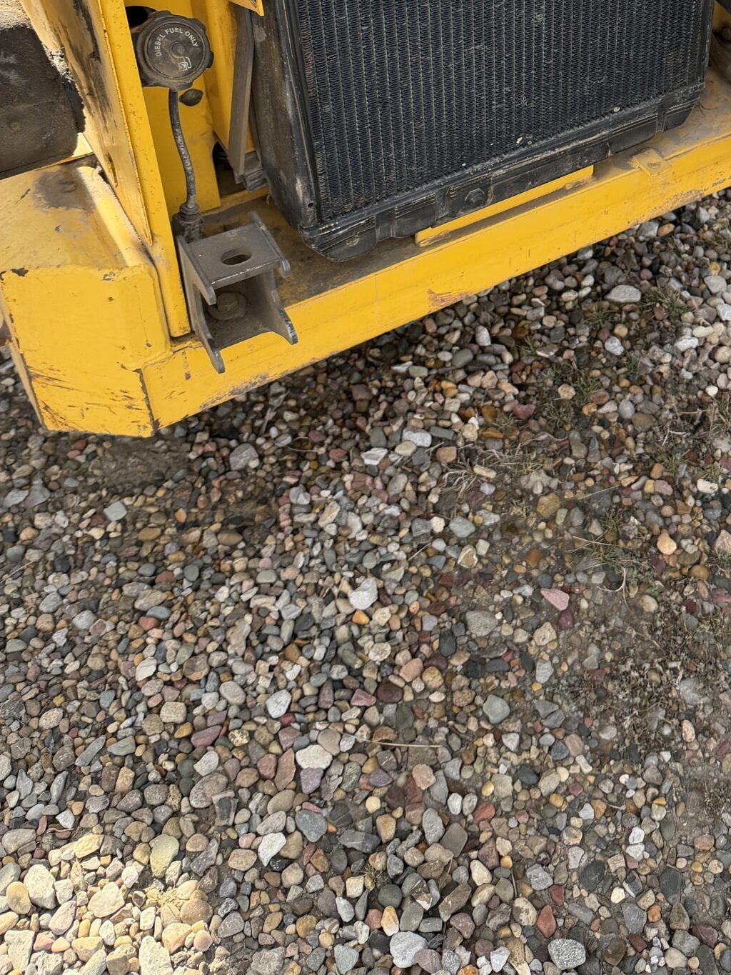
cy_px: 87
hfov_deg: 31.4
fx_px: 1267
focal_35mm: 45
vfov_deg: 38.9
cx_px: 577
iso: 100
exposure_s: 1/967
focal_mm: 6.76
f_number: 1.78
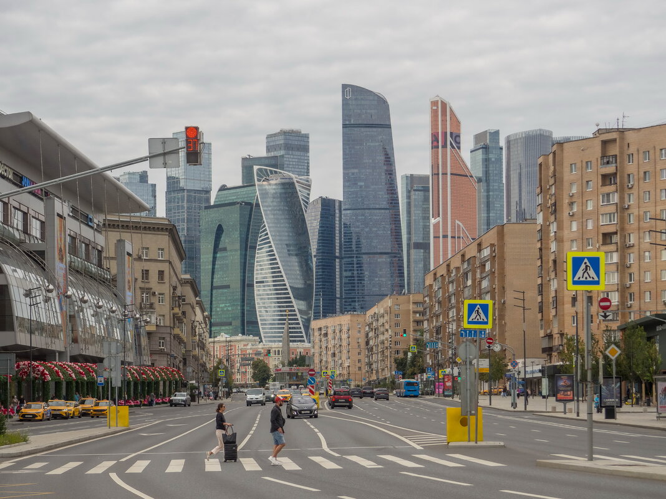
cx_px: 333
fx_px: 1616
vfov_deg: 17.6
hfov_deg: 23.3
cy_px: 250
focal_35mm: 84
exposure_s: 1/640
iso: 250
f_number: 7.1
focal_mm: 42
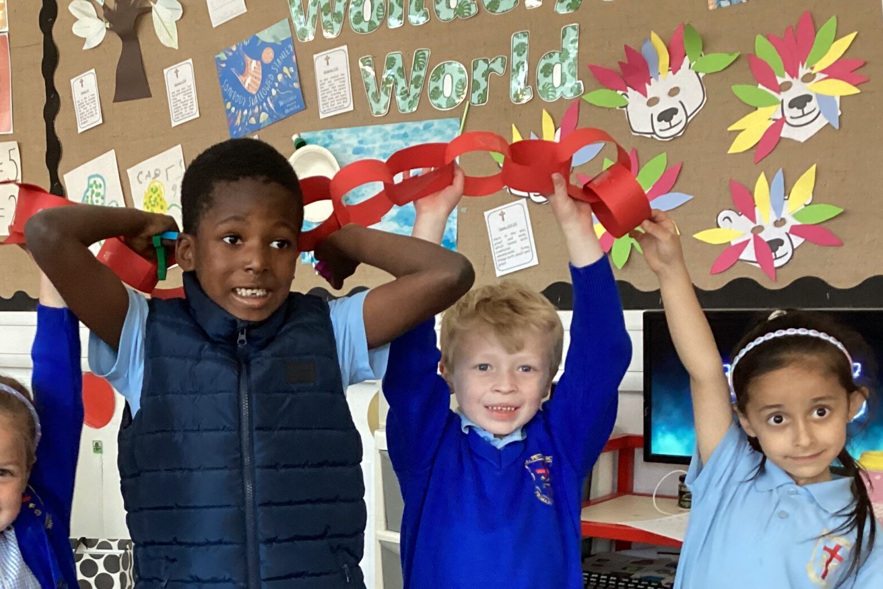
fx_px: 1300
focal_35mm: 53
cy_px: 520
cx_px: 221
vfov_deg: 24.8
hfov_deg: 36.6
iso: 250
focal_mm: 3.3
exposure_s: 1/50
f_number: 2.4
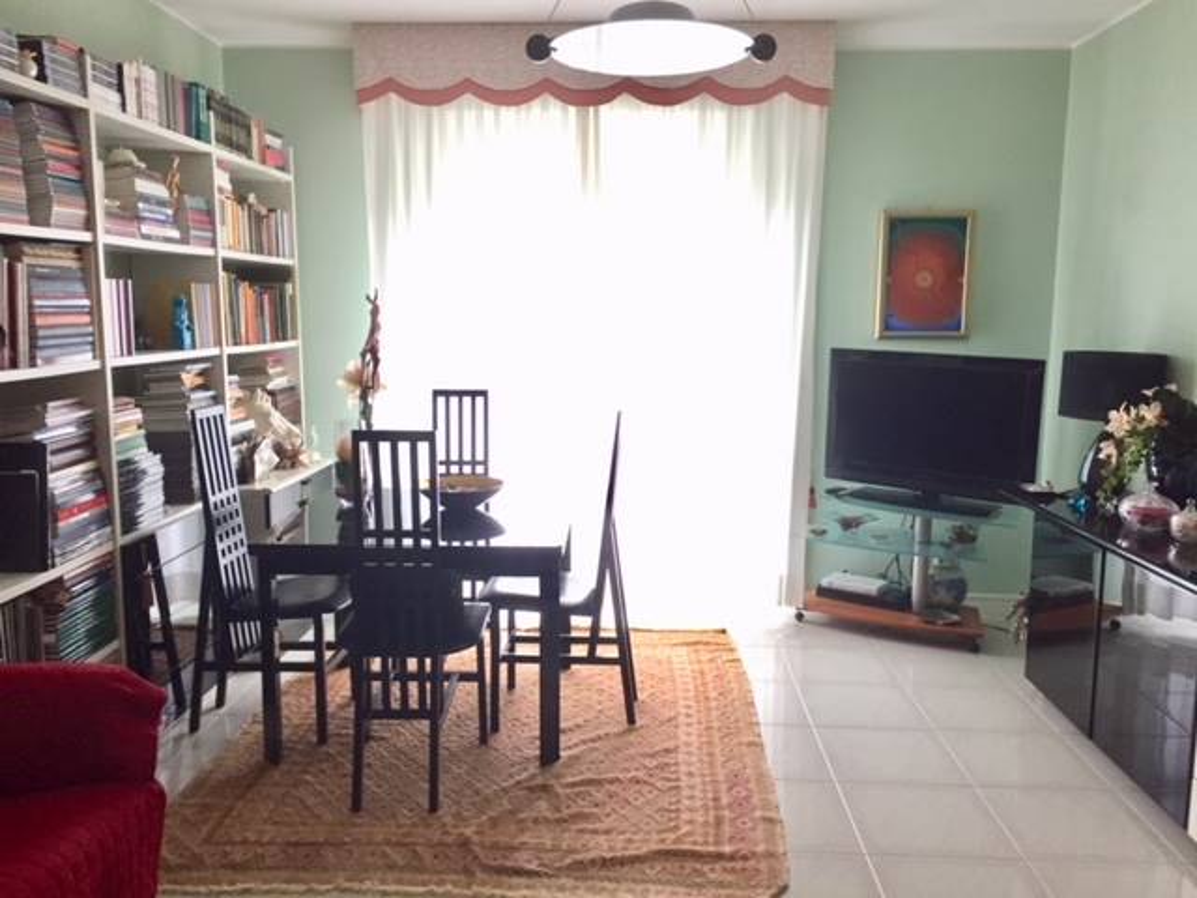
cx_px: 598
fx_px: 1003
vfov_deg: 48.2
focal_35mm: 29
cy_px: 449
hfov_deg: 61.7
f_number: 2.2
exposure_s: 1/33
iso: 200
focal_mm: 4.15
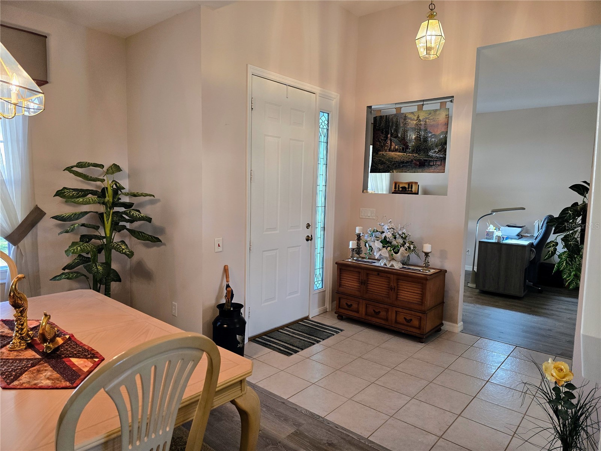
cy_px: 226
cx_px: 300
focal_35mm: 23
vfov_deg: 58.9
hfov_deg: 73.9
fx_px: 399
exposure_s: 1/120
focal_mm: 6.3
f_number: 1.7
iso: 250
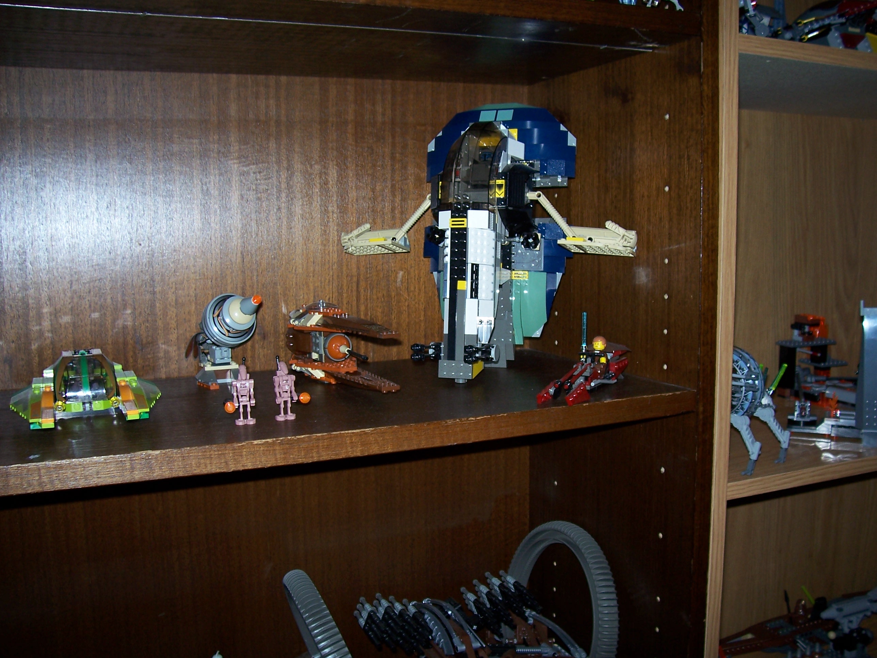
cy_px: 329
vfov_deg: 41.8
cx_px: 438
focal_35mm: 34
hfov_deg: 54.0
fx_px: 861
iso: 80
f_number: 2.7
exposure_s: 1/60
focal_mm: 5.6
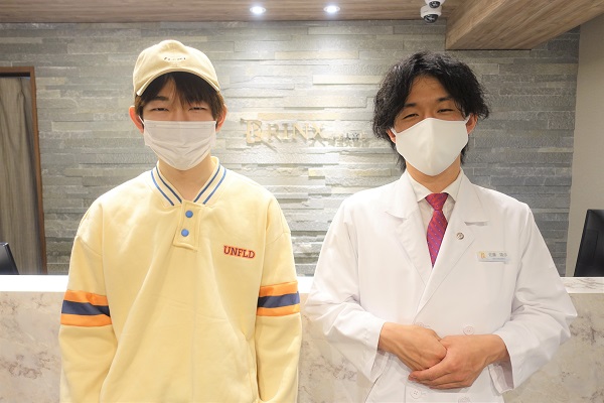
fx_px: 403
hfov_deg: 73.7
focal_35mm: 24
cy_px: 202
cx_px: 302
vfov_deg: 53.1
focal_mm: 8.8
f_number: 1.8
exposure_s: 1/30
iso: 160
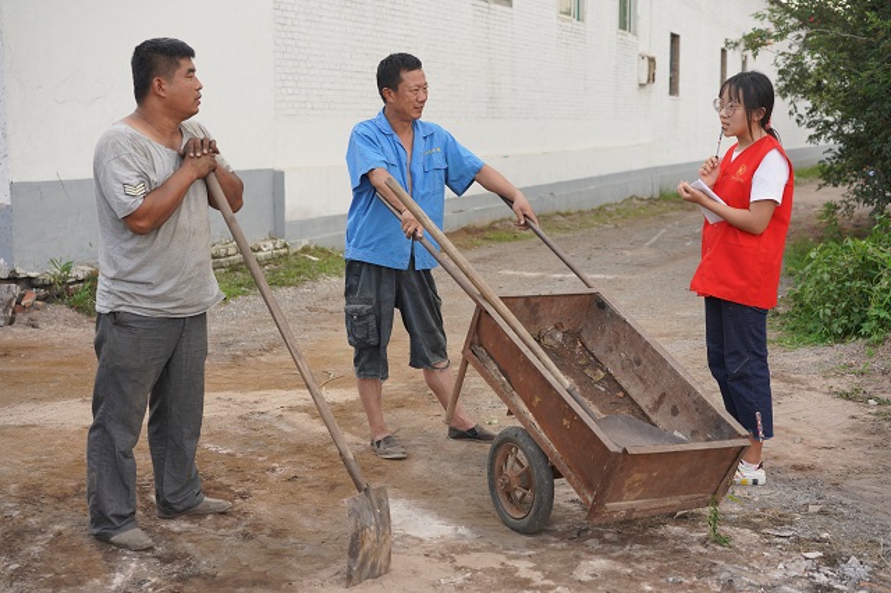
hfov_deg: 36.3
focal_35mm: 55
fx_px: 1360
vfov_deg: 24.6
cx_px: 446
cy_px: 296
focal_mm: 55
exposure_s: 1/160
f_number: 4
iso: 160
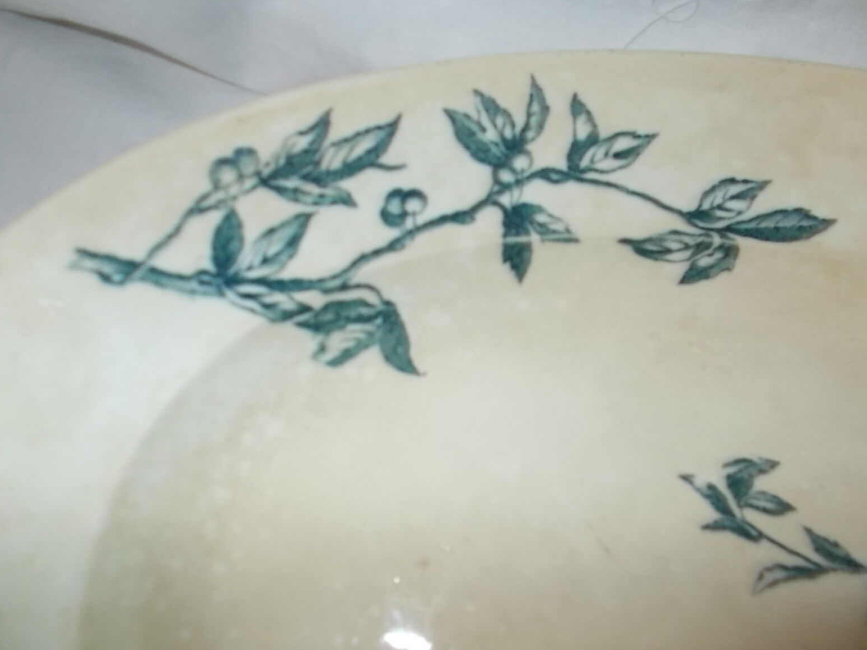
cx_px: 444
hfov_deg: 65.3
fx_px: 676
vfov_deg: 51.4
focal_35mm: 27
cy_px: 329
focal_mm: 4.6
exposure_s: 1/25
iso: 200
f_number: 3.2
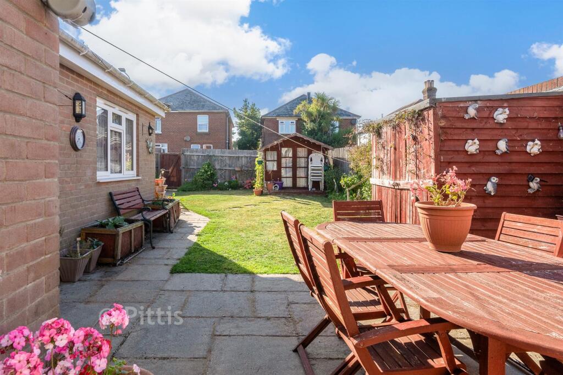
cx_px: 282
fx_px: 282
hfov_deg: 90.0
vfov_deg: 67.4
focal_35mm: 18
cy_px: 188
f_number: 11
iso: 500
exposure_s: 1/400
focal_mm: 18
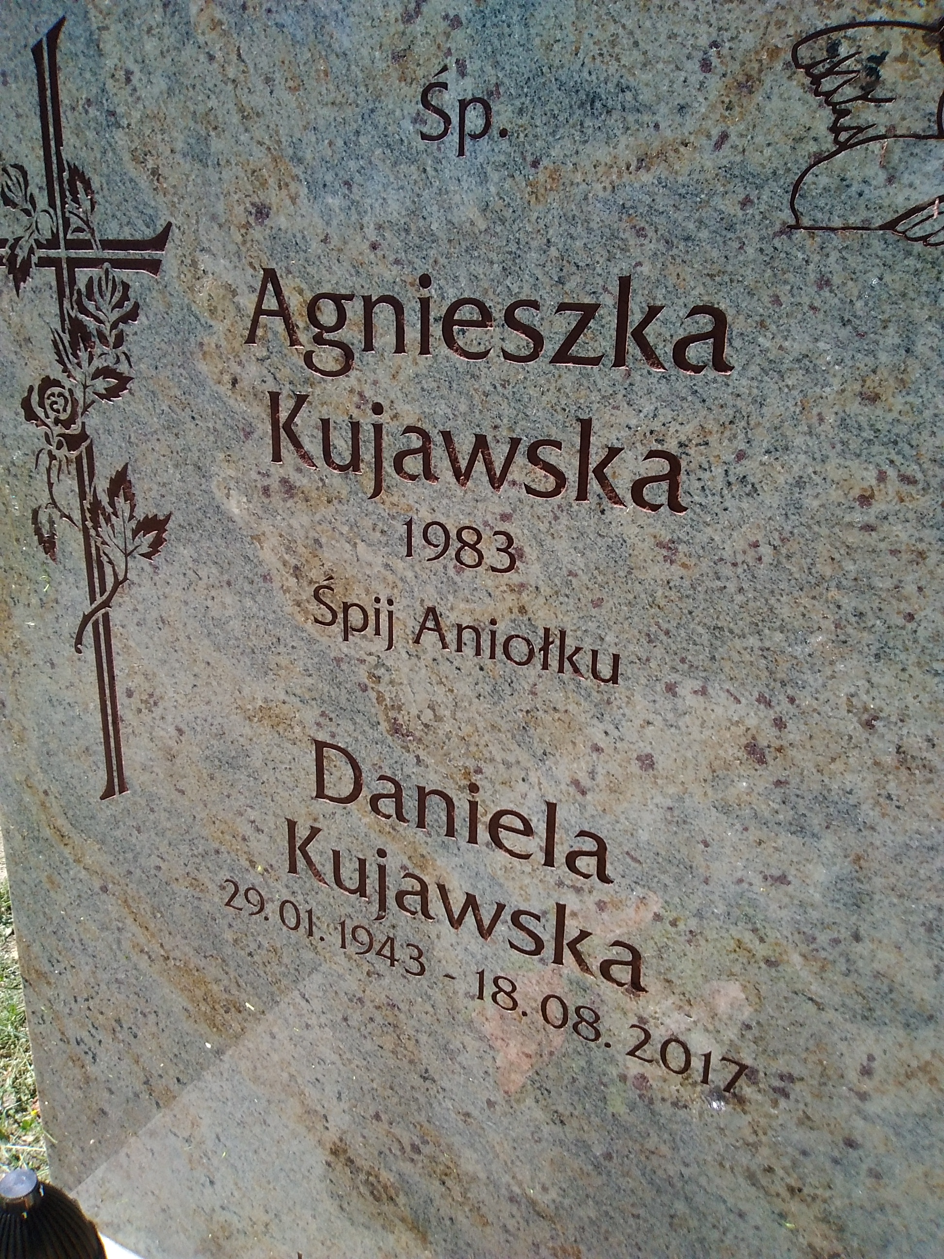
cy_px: 630
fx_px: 1054
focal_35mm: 29
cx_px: 472
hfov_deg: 48.2
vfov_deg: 61.7
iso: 100
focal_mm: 2.39
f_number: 2.4
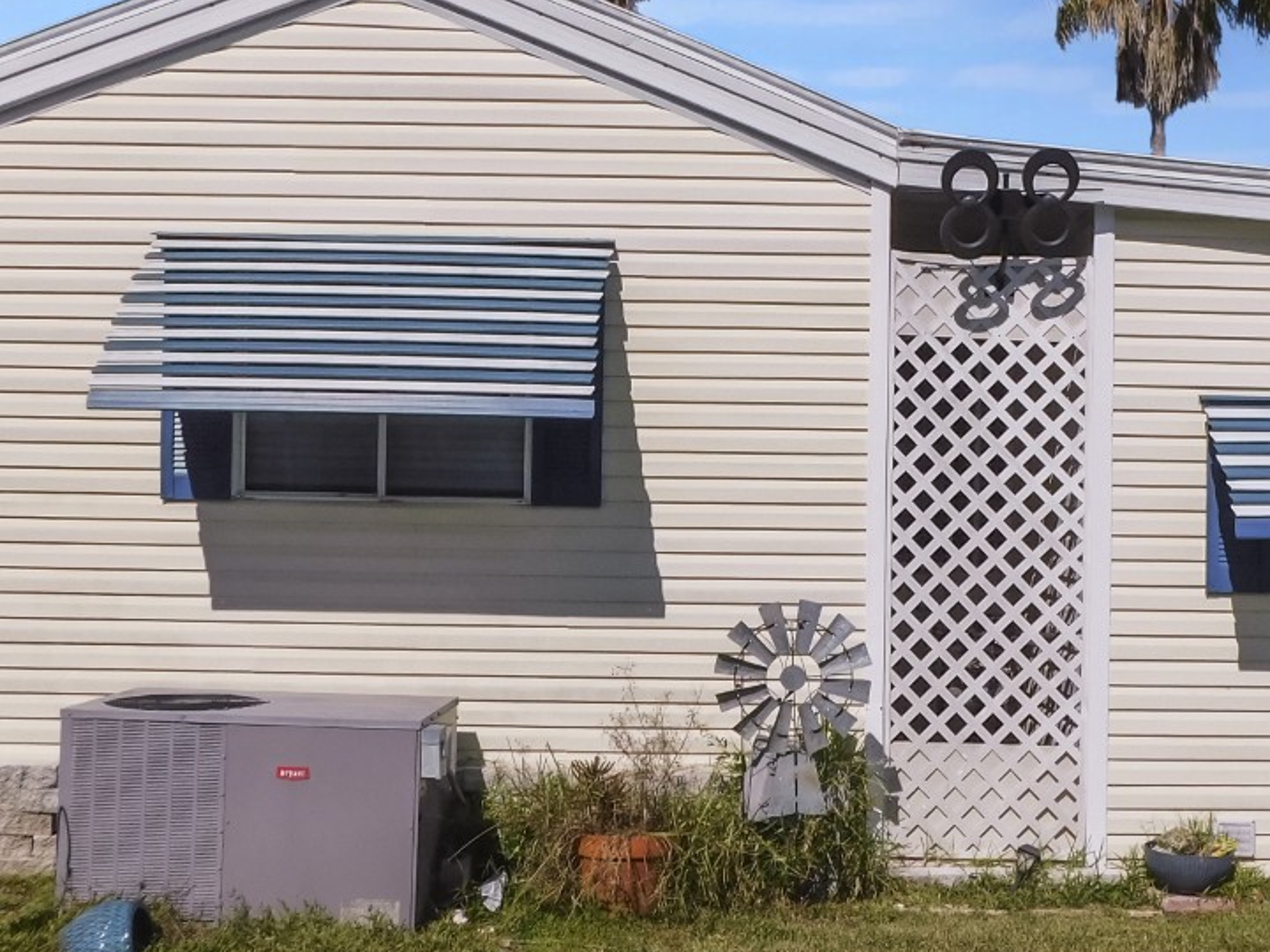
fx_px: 1688
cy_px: 376
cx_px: 790
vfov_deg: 31.4
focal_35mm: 46
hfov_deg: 41.0
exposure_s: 1/1000
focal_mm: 4
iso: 125
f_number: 6
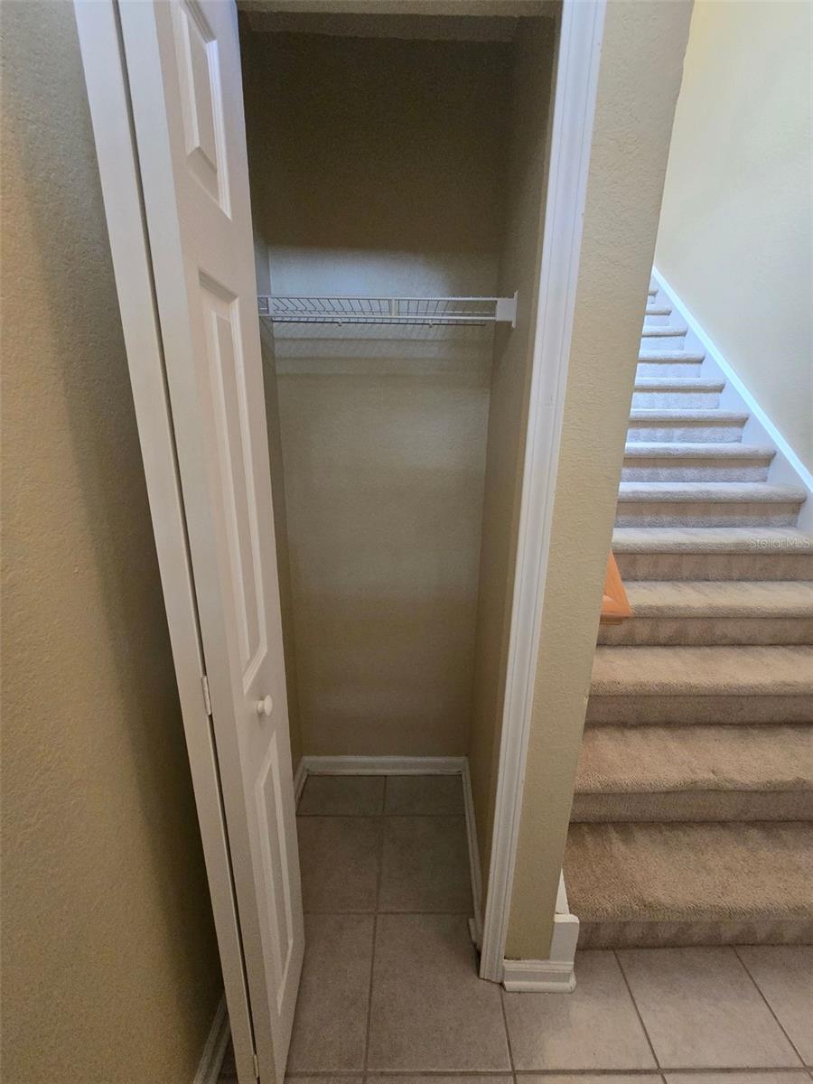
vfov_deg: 106.2
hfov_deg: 89.9
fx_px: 407
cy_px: 542
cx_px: 406
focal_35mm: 13
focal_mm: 2.2
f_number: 2.2
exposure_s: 1/60
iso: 640
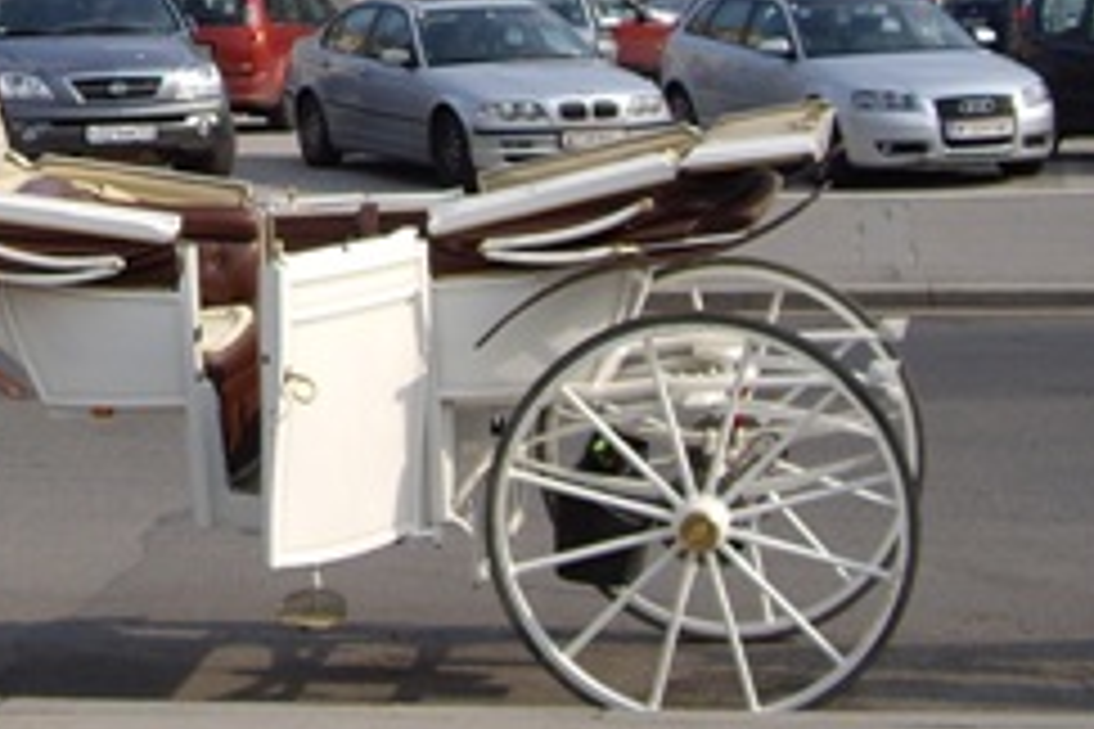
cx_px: -140
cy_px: -342
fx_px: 4588
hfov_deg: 13.3
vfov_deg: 8.9
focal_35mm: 151
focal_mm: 9.6
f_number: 3.1
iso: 64
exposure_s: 1/640
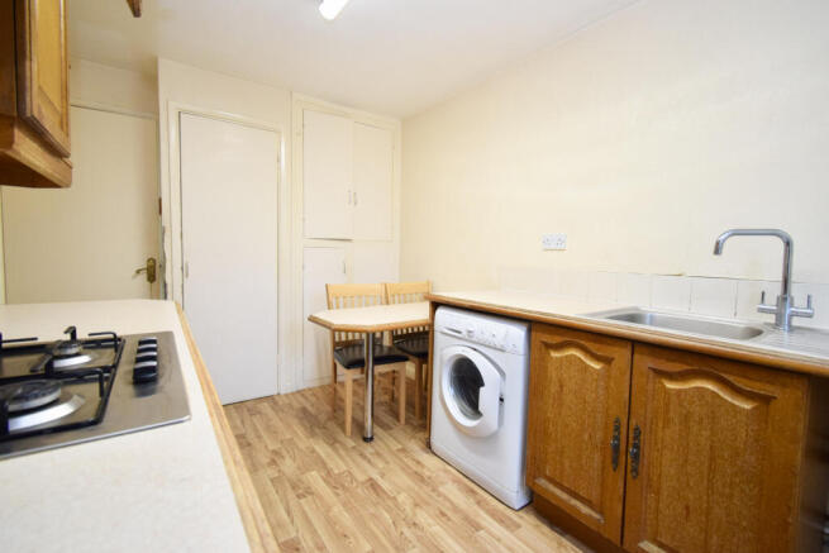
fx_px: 345
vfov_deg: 77.4
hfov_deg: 100.4
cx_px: 414
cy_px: 276
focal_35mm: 15
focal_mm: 10
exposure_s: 1/60
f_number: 4.5
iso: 1250
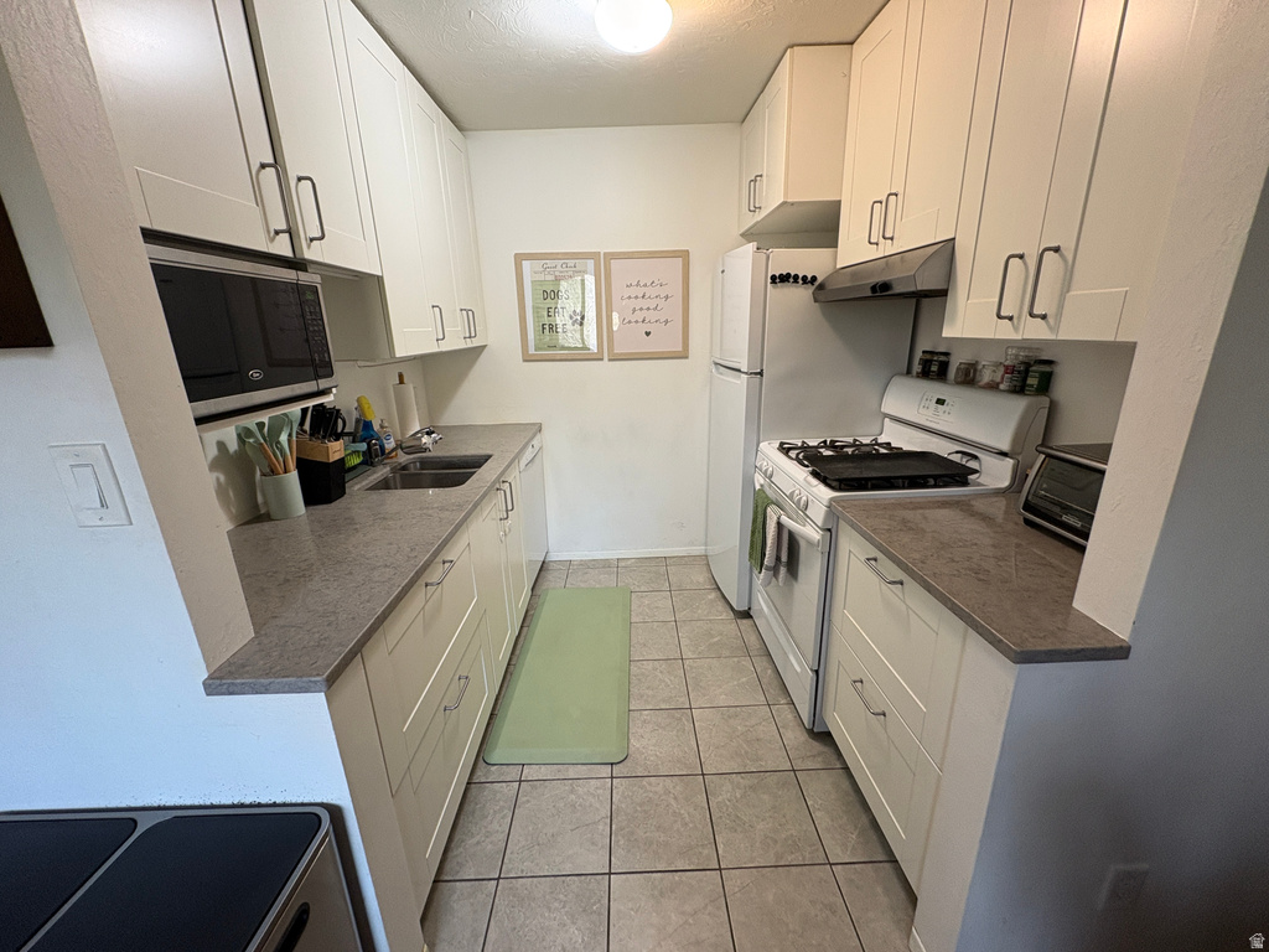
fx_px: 513
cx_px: 634
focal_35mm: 14
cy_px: 476
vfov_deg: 85.7
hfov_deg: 102.1
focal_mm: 2.22
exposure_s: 1/60
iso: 160
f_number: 2.2
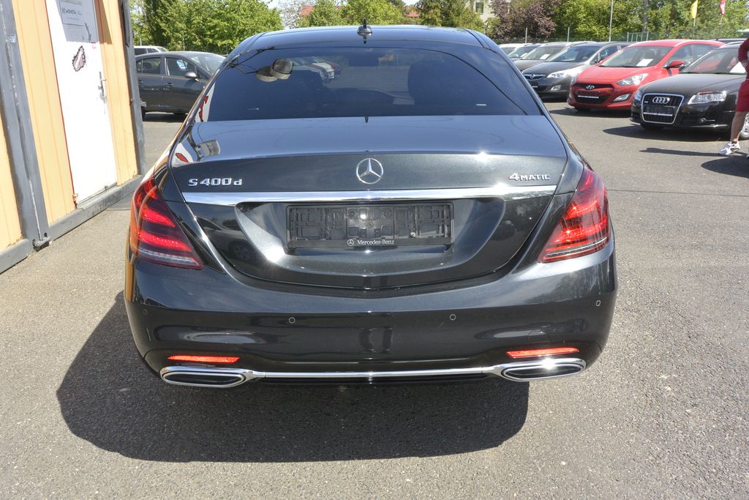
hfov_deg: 61.9
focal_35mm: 30
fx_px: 624
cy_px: 250
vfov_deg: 43.6
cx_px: 374
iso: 160
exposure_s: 1/250
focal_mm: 11.4
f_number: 7.1
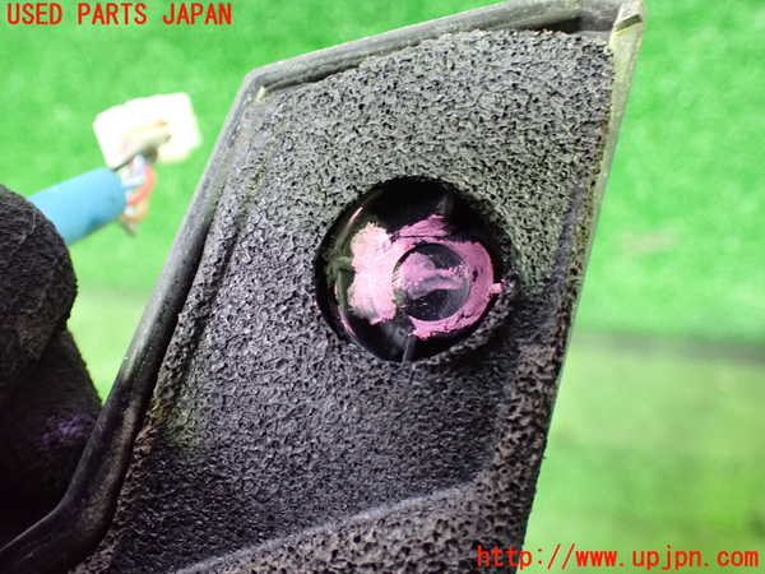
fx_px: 663
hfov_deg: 60.0
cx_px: 382
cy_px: 287
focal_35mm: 30
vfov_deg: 46.8
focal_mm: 5.4
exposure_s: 1/30
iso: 1250
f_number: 2.3
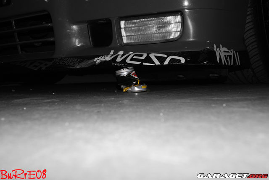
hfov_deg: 46.4
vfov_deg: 32.0
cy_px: 90
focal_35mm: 42
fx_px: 314
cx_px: 134
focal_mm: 28
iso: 400
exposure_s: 1/60
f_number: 5.6
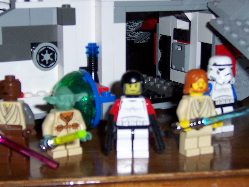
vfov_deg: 15.1
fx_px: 705
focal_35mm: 98
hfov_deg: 20.0
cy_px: 95
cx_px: 155
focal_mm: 10.4
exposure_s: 1/60
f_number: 3.4
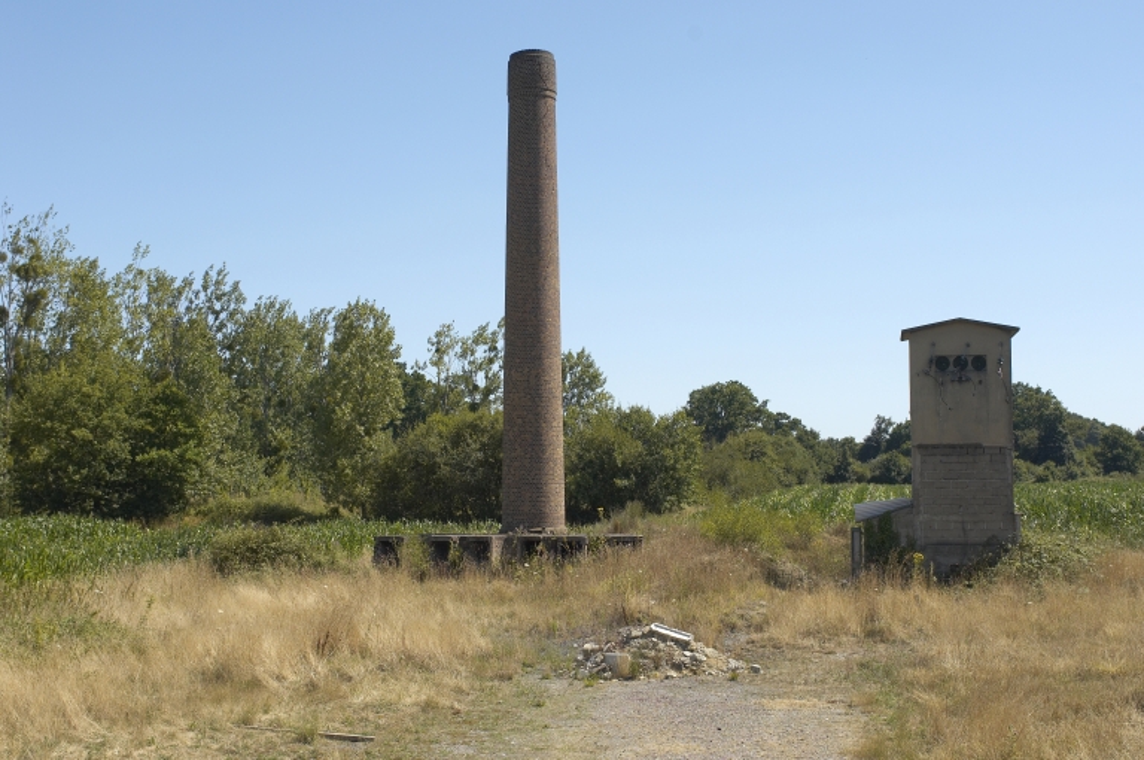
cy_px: 380
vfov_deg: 28.9
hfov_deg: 42.4
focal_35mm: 46
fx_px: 1476
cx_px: 572
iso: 100
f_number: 7.1
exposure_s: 1/500
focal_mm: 31
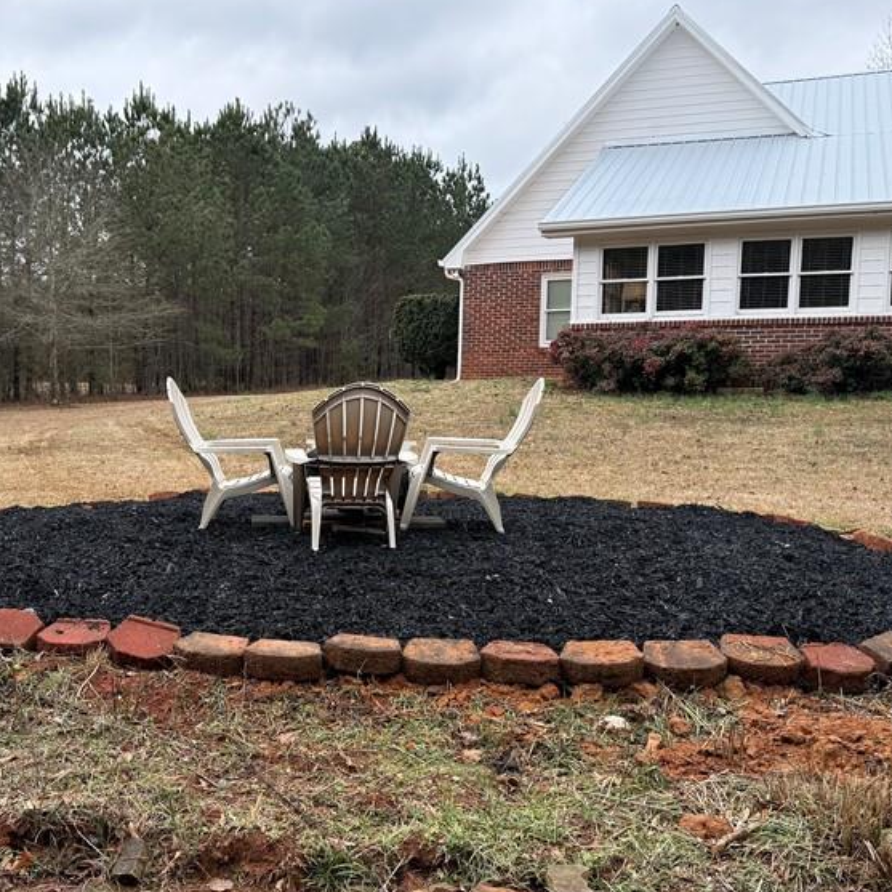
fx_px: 1137
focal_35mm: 39
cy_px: 544
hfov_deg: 42.5
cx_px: 327
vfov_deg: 42.6
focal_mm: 6.76
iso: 100
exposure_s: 1/955
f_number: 1.78
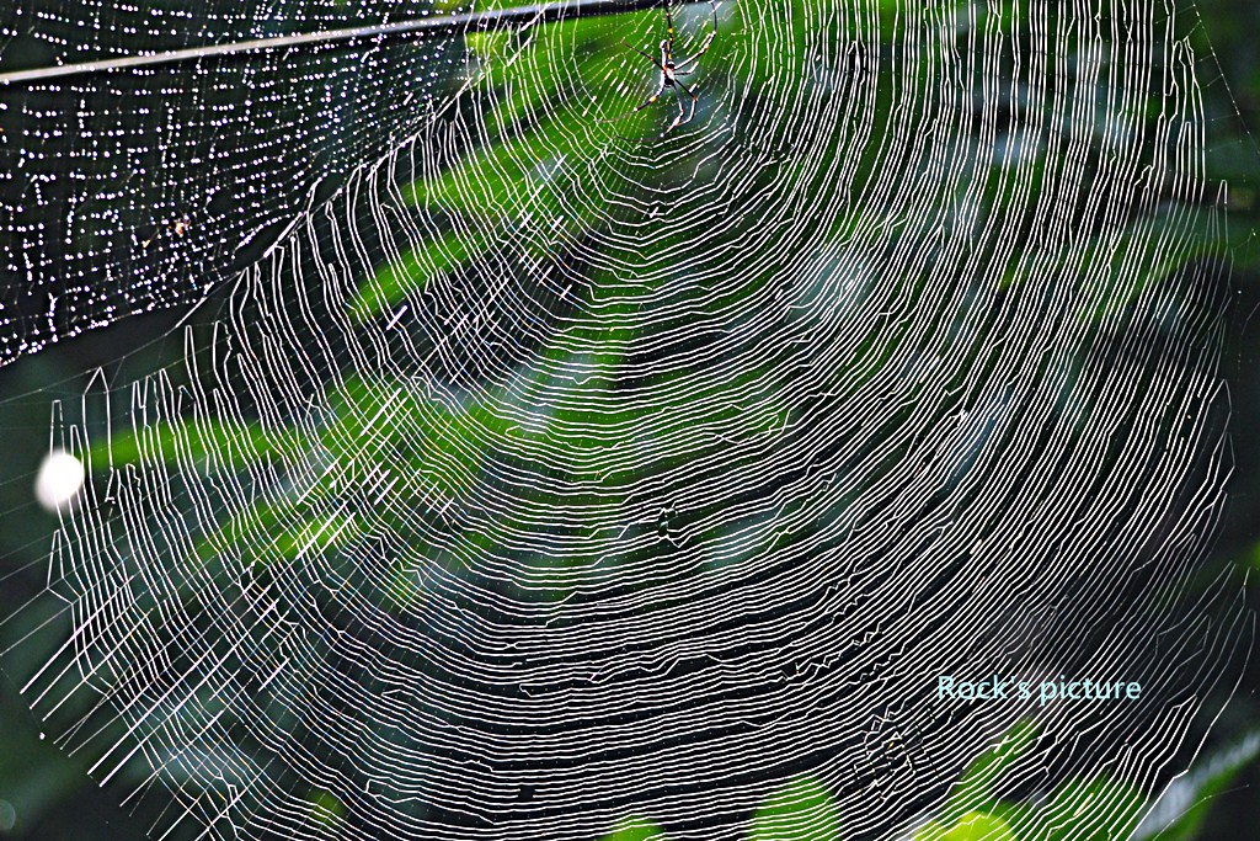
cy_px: 420
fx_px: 15751
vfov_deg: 3.1
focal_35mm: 450
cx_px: 630
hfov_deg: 4.6
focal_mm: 300
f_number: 4
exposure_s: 1/320
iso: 500
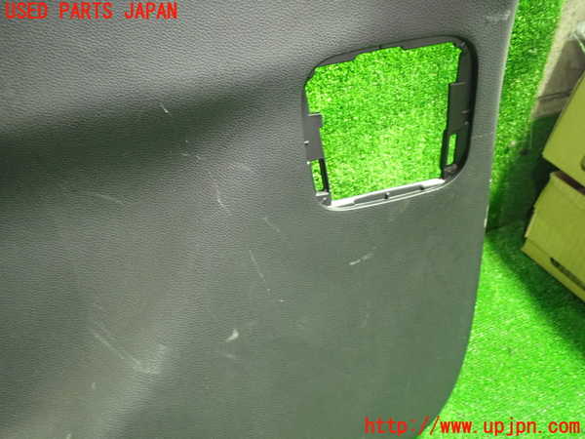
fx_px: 507
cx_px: 292
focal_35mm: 30
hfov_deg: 60.0
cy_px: 220
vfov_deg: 46.8
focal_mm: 5.4
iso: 800
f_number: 2.3
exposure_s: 1/25
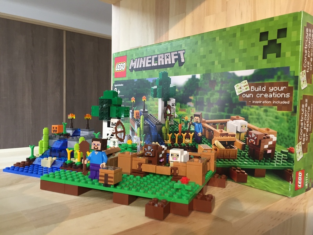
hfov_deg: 61.7
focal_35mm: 29
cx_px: 156
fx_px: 262
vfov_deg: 48.2
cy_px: 118
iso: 100
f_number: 2.2
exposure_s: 1/30
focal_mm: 4.15
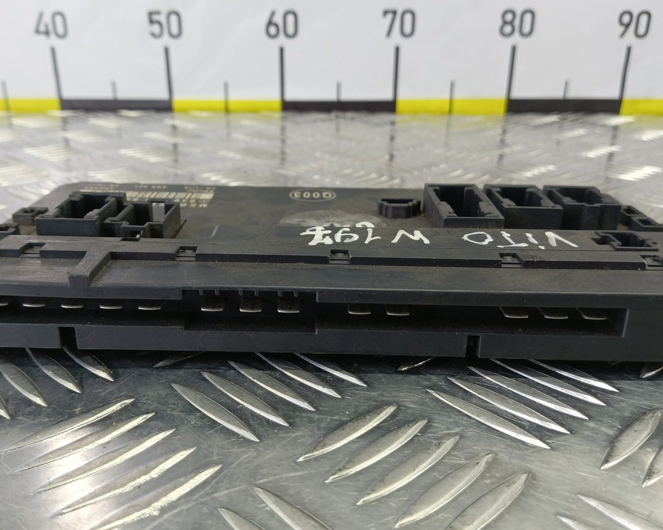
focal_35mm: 26
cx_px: 309
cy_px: 258
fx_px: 510
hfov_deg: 66.0
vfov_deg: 54.9
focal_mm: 4.11
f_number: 1.6
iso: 170
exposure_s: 1/50
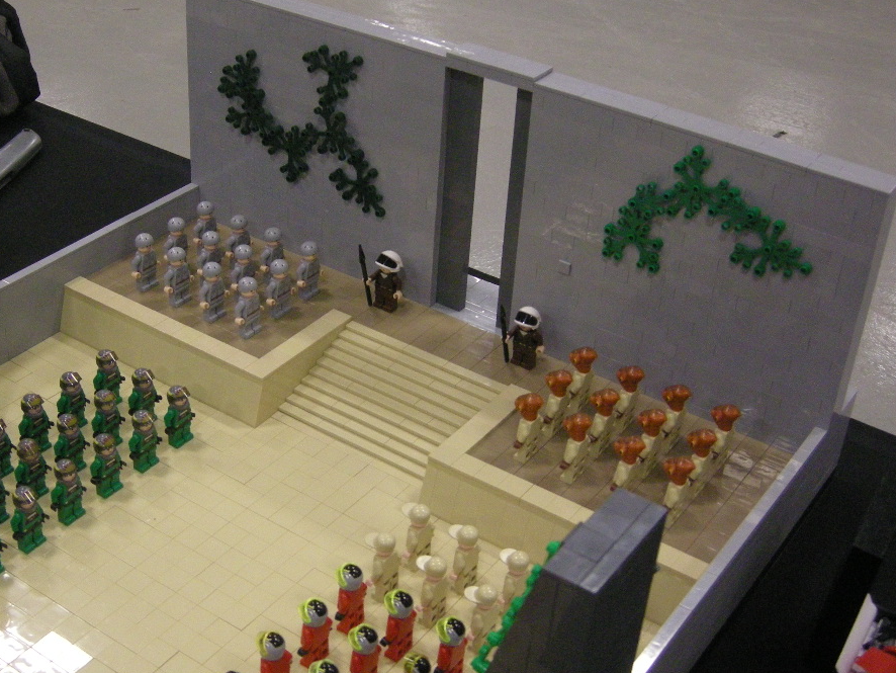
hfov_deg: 36.8
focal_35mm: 52
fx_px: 1346
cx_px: 393
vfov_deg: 28.0
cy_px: 352
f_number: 2.7
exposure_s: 1/30
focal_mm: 7.5
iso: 400
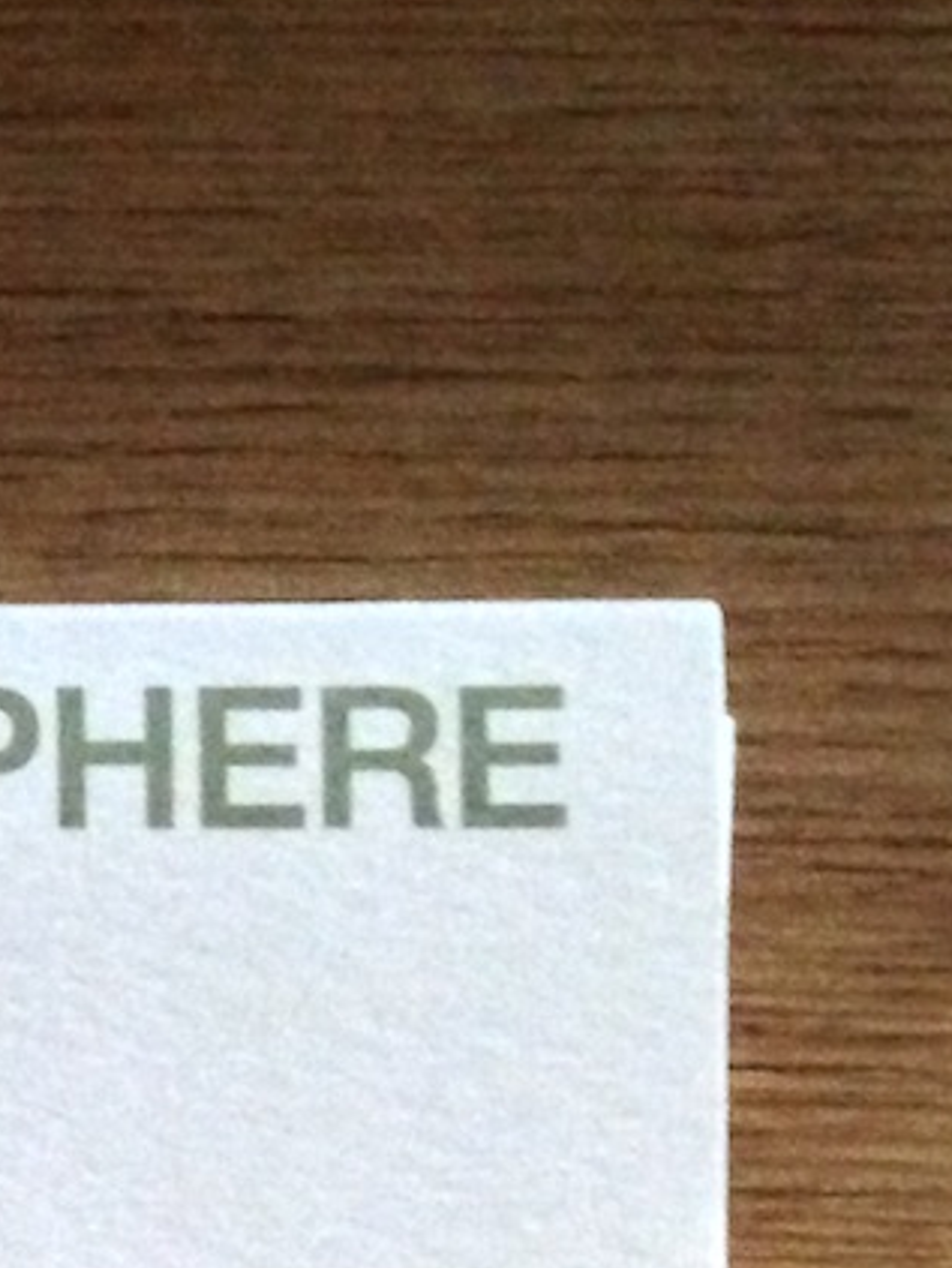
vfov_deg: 14.8
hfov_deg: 11.2
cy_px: 1830
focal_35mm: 125
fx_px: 4579
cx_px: -670
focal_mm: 4.13
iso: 640
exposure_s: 1/15
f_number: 2.4
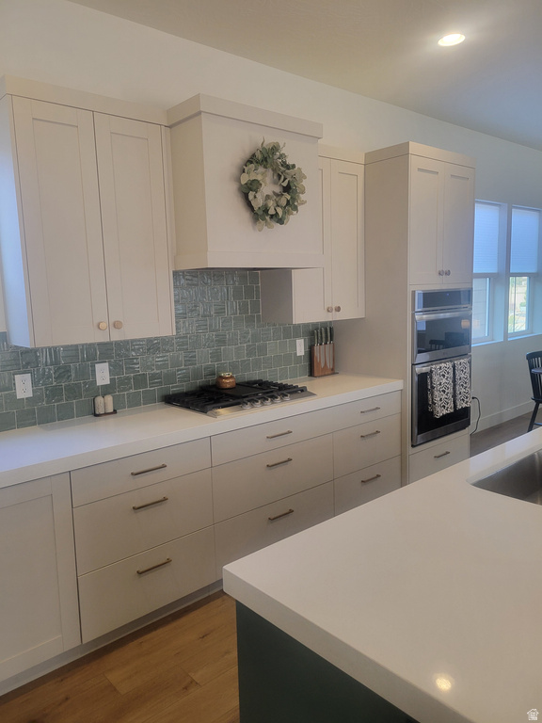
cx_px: 271
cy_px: 362
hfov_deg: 53.1
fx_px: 543
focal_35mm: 26
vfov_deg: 67.3
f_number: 1.8
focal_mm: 5.4
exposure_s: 1/120
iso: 200
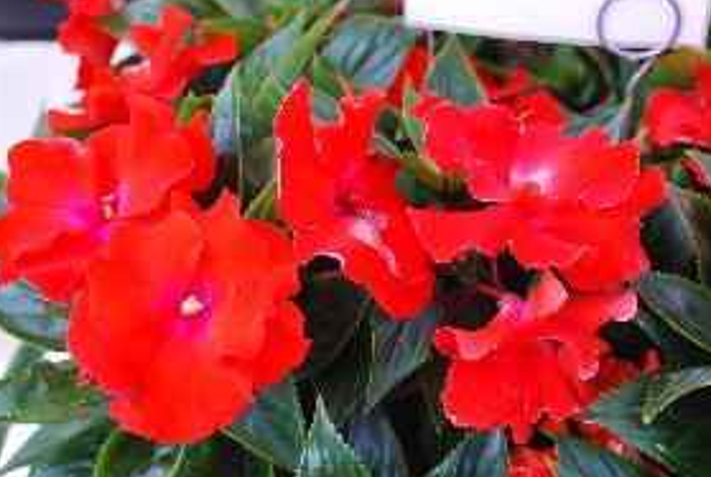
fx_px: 1108
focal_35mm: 56
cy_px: 316
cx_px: 456
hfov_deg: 35.3
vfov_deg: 24.2
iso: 200
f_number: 4.5
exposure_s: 1/60
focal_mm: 26
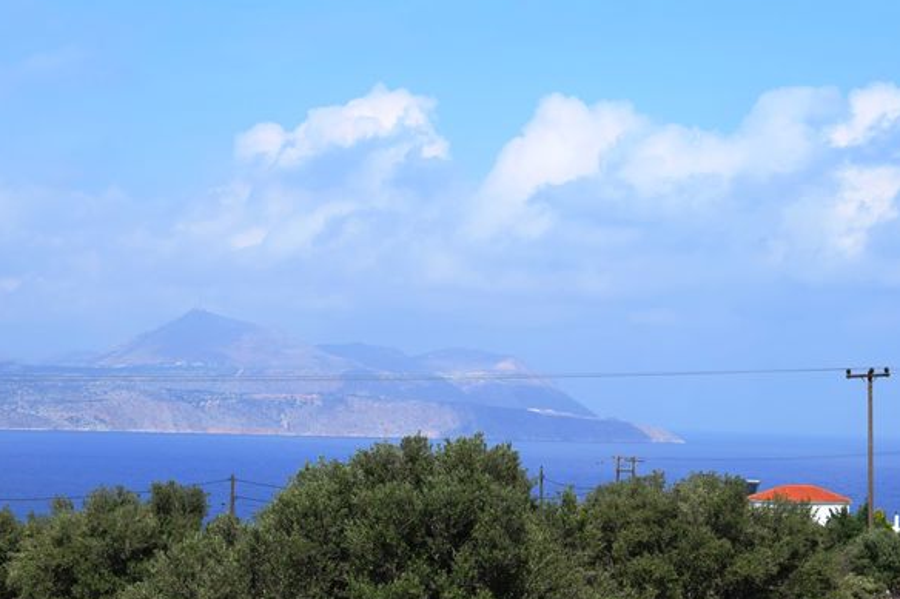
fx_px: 2489
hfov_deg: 20.5
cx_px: 454
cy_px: 313
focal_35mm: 100
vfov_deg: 13.7
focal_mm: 55
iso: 200
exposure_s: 1/400
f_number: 10
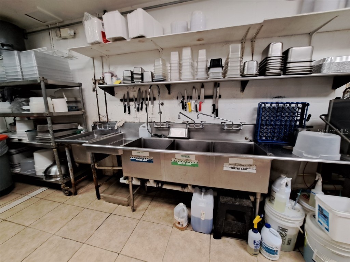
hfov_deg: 106.2
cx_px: 175
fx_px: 131
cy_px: 131
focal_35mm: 13
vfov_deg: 89.9
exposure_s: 1/30
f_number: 2.2
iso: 200
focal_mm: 1.74
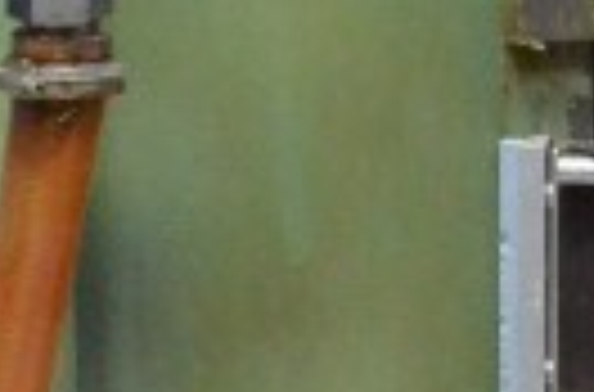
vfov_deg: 4.6
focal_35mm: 279
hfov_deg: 7.2
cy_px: -861
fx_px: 4587
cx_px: 986
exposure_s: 1/200
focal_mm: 24
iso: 6400
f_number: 7.1
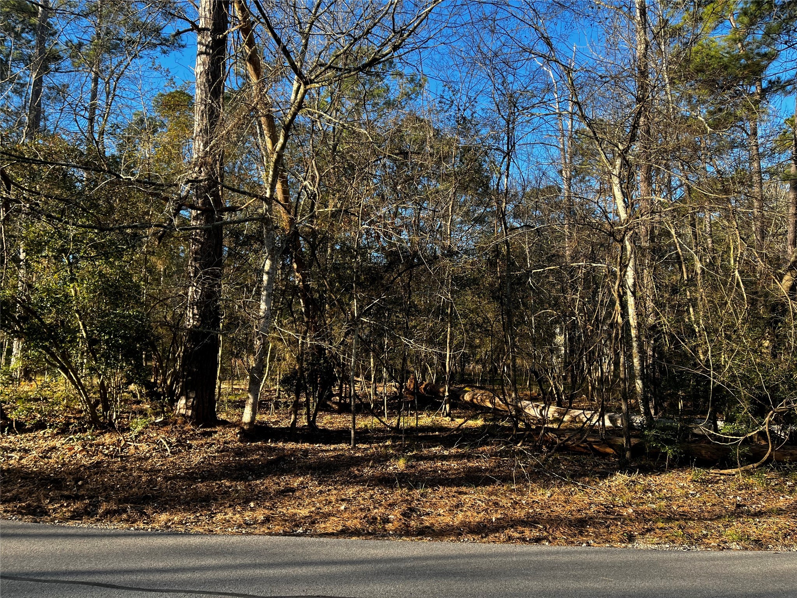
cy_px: 299
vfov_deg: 53.1
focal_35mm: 26
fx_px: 599
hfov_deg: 67.3
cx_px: 398
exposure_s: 1/443
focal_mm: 5.1
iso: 50
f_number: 1.6
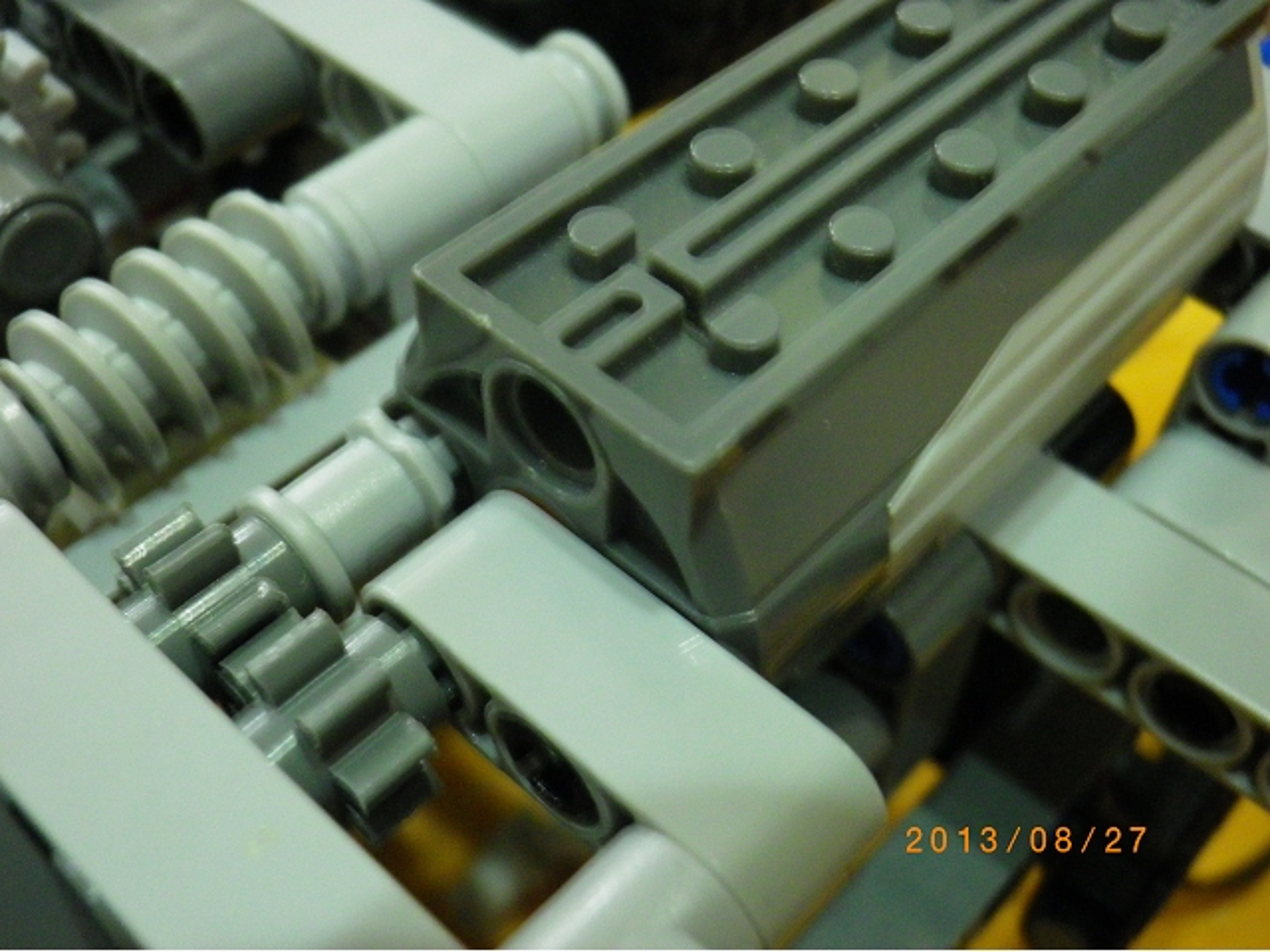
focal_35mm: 41
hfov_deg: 45.8
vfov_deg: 35.1
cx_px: 635
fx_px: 1504
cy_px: 476
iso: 400
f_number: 3.9
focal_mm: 7.3
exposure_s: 1/5
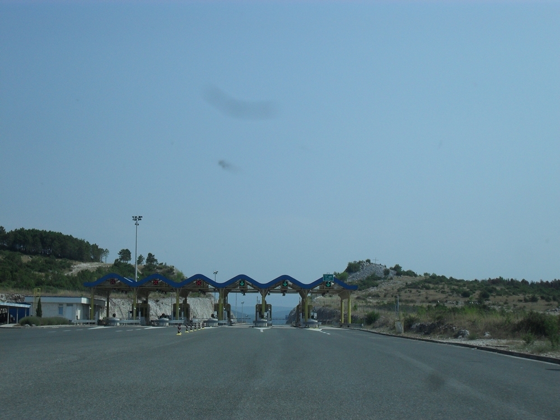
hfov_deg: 33.8
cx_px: 280
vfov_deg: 25.7
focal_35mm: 57
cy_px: 210
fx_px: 922
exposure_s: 1/250
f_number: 10.9
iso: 100
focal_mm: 10.1
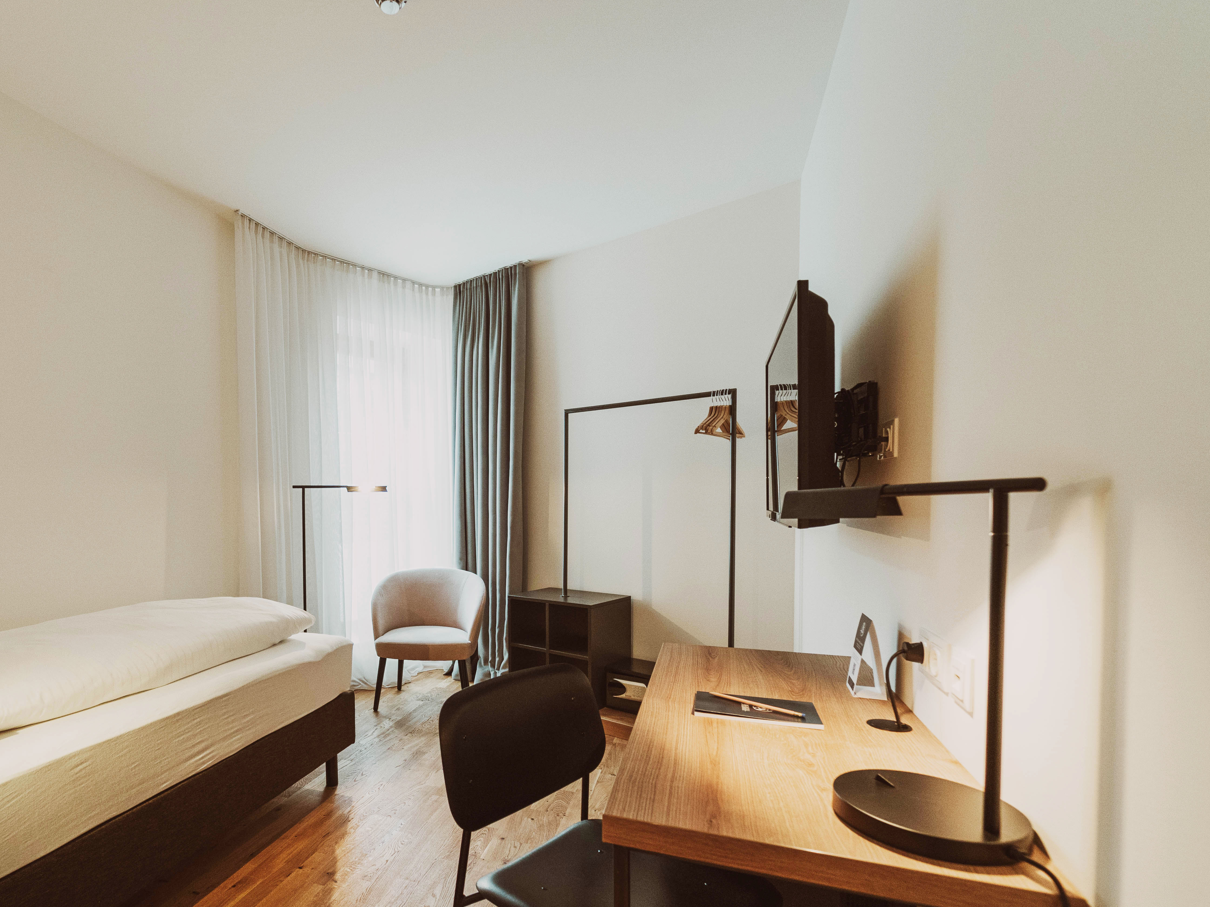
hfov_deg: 85.7
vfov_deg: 71.1
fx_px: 629
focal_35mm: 18
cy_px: 525
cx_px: 440
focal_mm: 14
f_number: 4.5
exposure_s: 1/125
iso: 800
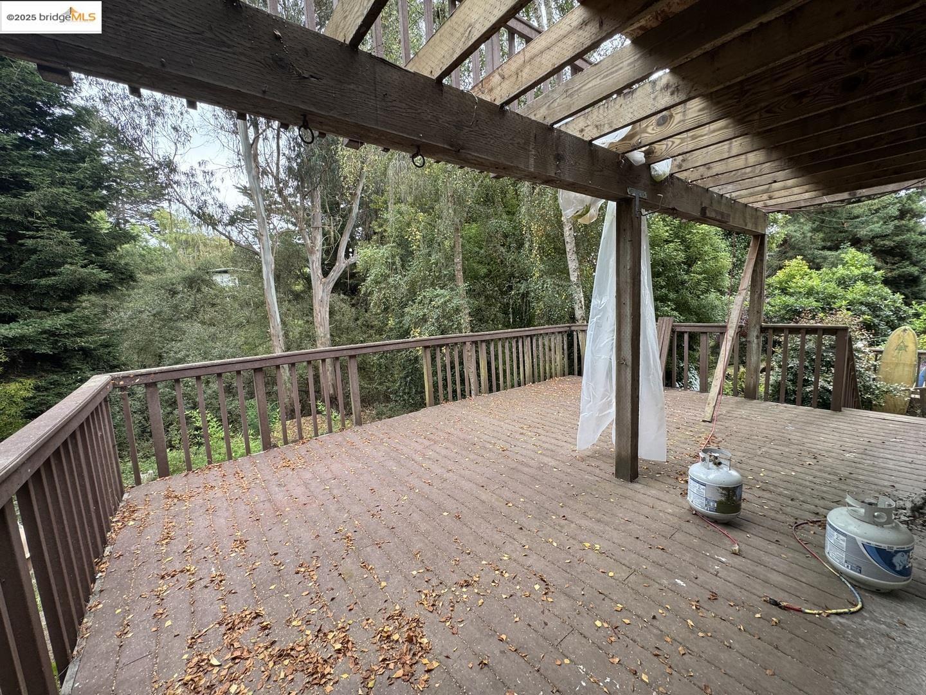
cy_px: 348
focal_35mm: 14
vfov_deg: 85.7
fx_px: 375
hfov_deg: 102.1
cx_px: 463
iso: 40
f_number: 2.2
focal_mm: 2.22
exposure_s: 1/99
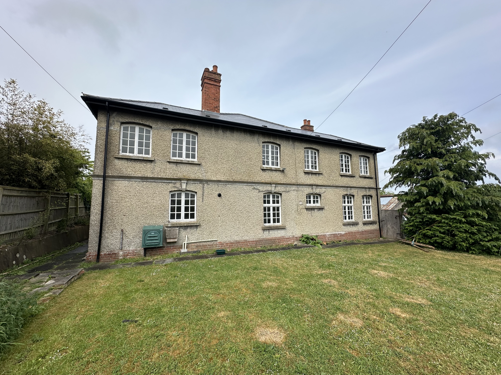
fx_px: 203
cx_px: 250
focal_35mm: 14
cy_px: 188
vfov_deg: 85.7
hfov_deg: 102.1
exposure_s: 1/1304
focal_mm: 2.22
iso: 50
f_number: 2.2
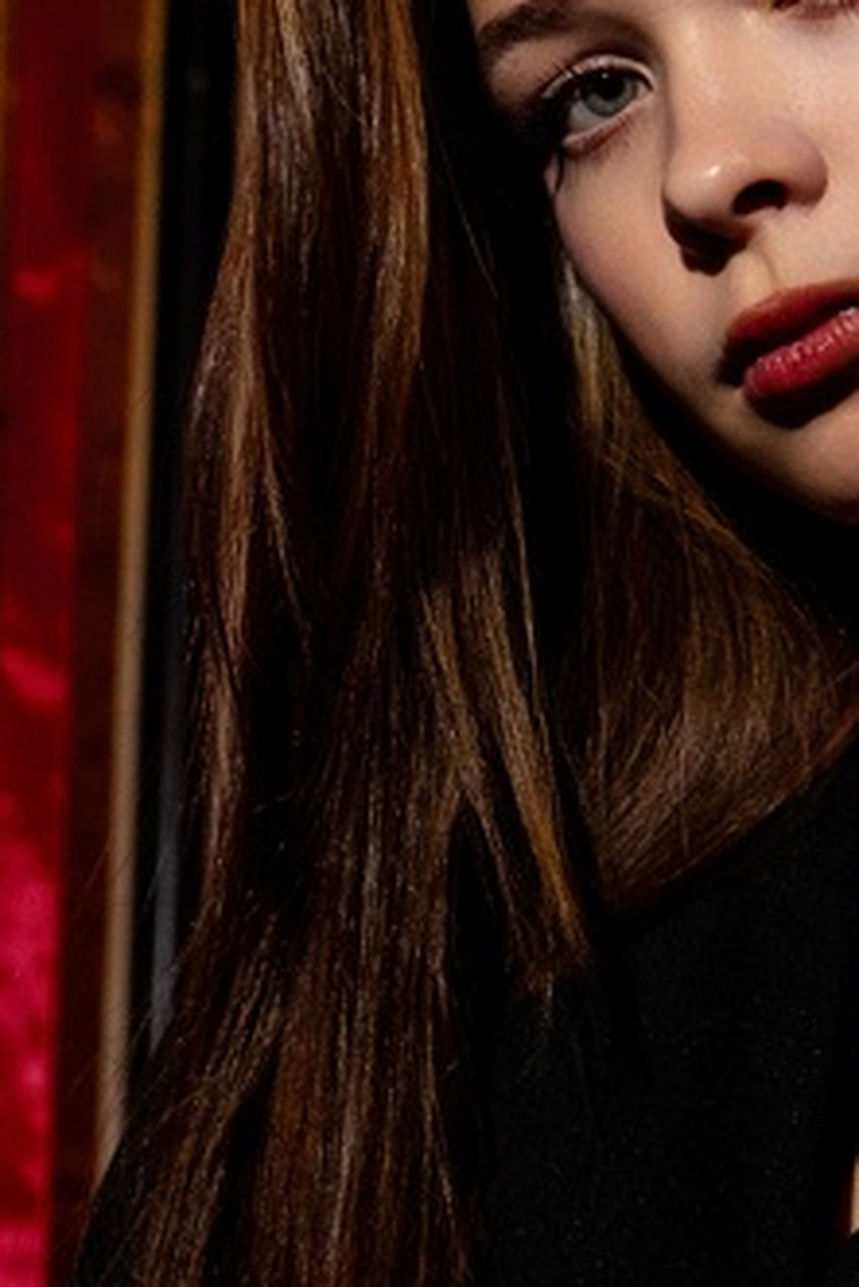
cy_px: 1676
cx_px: 1176
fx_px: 8759
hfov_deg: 5.6
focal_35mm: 245
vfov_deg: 8.3
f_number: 4
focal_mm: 58
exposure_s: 1/125
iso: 800
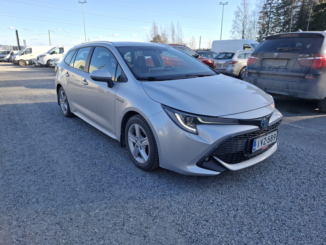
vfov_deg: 58.9
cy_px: 122
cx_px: 163
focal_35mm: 23
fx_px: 217
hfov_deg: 73.9
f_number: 1.8
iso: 50
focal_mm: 5.54
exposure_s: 1/853
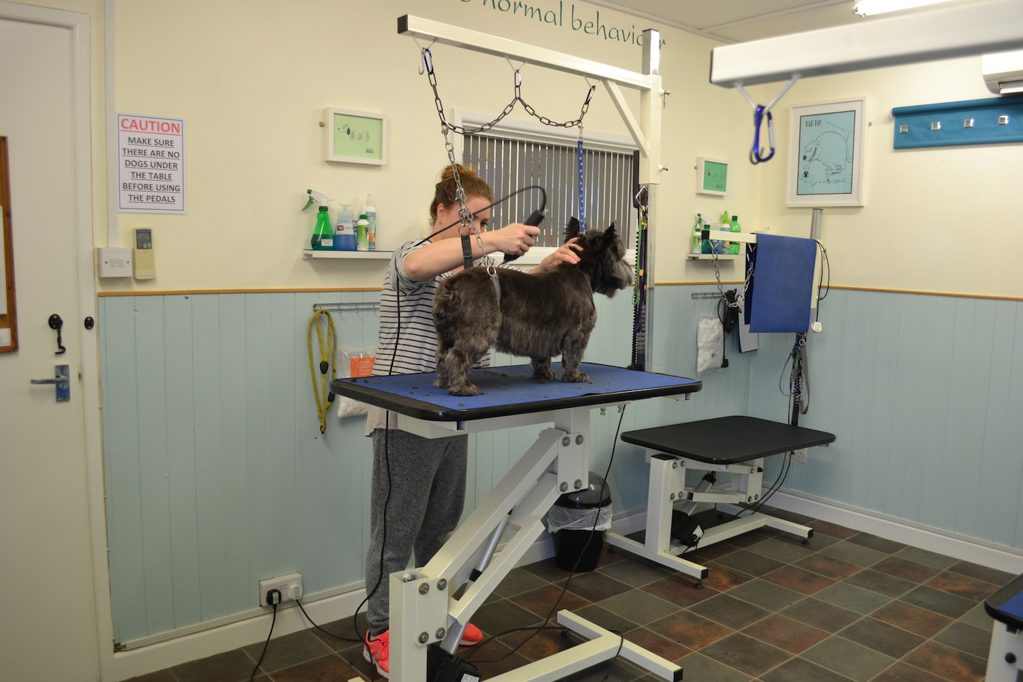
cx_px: 512
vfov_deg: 47.9
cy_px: 341
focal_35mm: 27
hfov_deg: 67.4
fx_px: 767
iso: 400
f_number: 4
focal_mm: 18
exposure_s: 1/60
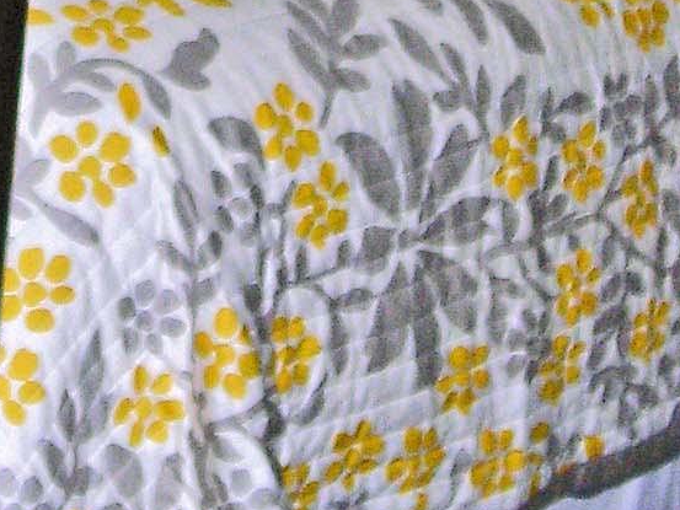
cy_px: -542
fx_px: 3497
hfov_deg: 11.0
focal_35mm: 178
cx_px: -4
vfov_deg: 7.9
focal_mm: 6.3
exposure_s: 1/60.1
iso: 79
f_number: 3.2
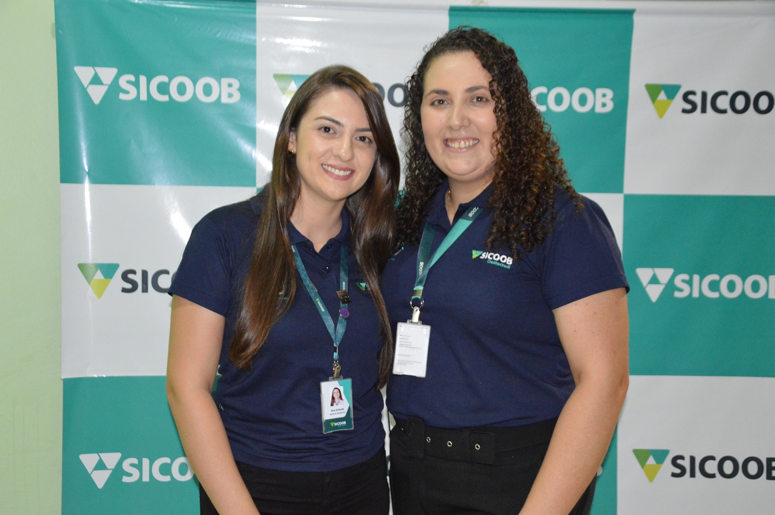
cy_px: 258
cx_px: 388
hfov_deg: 41.1
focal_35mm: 48
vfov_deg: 28.0
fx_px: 1032
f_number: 4.2
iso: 3200
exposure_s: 1/60
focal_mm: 32
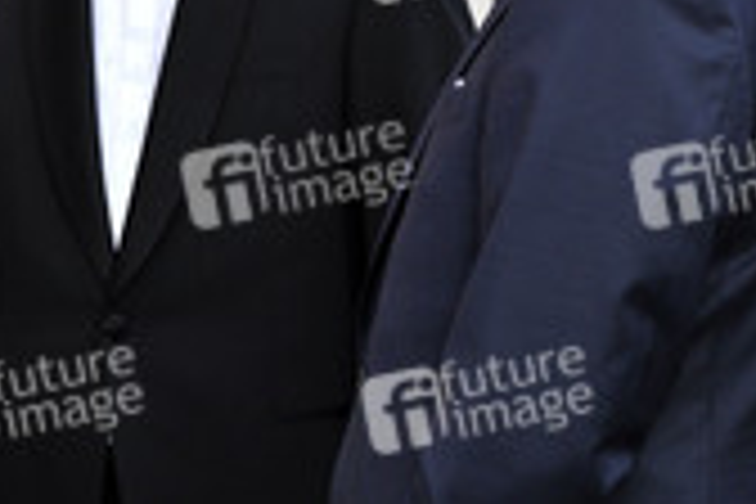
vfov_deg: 6.2
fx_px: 4627
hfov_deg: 9.2
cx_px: -94
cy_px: -162
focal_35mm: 220
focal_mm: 55
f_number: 5.6
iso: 200
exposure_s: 1/125
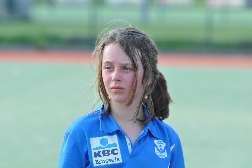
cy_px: 84
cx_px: 126
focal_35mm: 183
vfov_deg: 7.5
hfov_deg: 11.2
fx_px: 1279
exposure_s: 1/1000
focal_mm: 122
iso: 800
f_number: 4
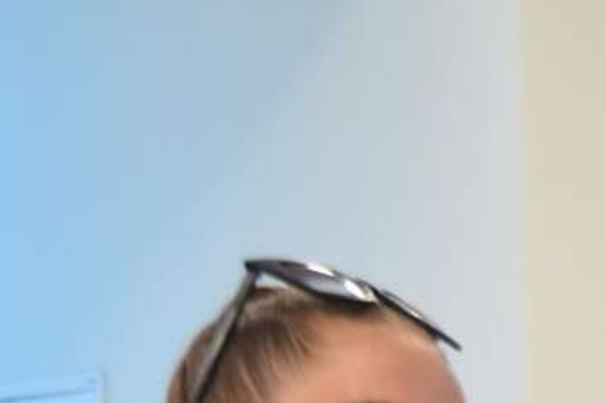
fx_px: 4636
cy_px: 1227
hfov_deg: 6.9
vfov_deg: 4.7
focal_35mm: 276
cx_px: 1601
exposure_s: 1/30
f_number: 4
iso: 450
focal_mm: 26
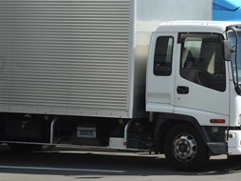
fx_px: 988
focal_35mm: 142
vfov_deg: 10.4
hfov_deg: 13.3
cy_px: 38
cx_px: 341
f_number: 11
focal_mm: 52
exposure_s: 1/500
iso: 400
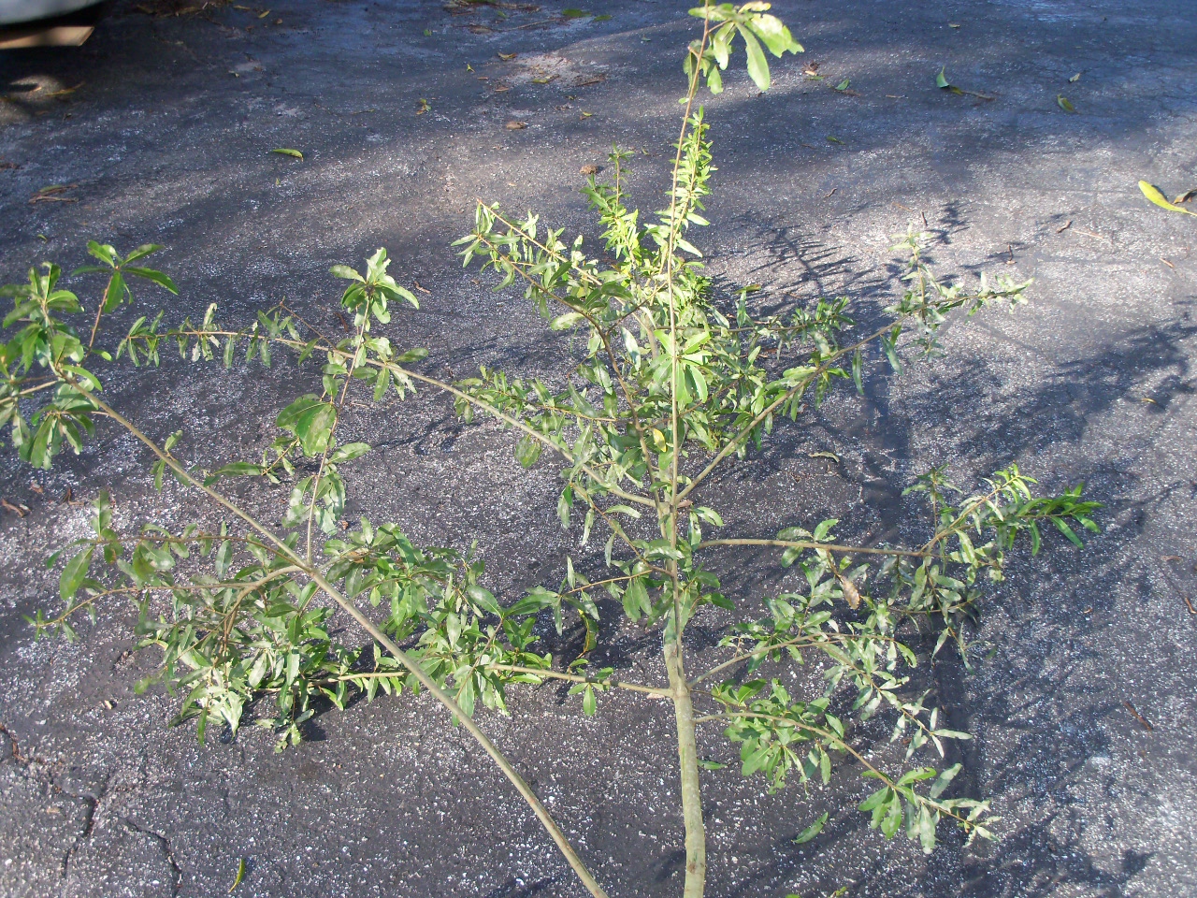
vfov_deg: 40.7
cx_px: 598
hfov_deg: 52.6
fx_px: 1210
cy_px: 449
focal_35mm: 35
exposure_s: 1/125
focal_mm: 6.3
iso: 64
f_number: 3
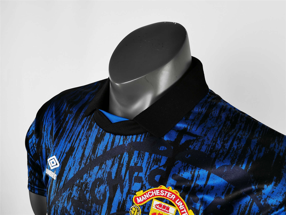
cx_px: 143
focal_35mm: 38
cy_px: 108
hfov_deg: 49.0
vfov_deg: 37.7
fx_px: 314
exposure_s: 1/50
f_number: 1.8
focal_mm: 5.58
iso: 125
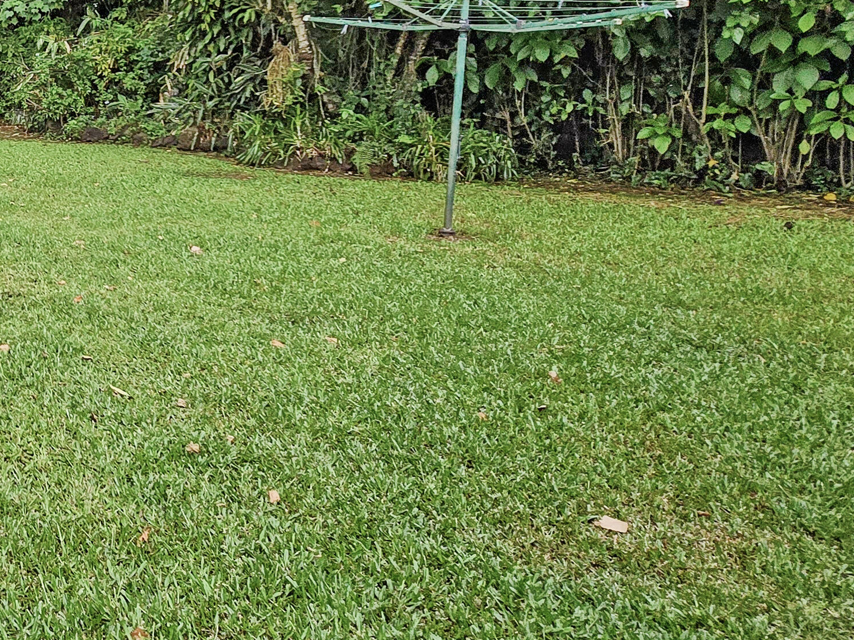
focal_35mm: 35
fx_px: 863
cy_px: 138
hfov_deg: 41.8
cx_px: -84
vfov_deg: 39.3
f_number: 2.2
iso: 50
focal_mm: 2.2
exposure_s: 1/585
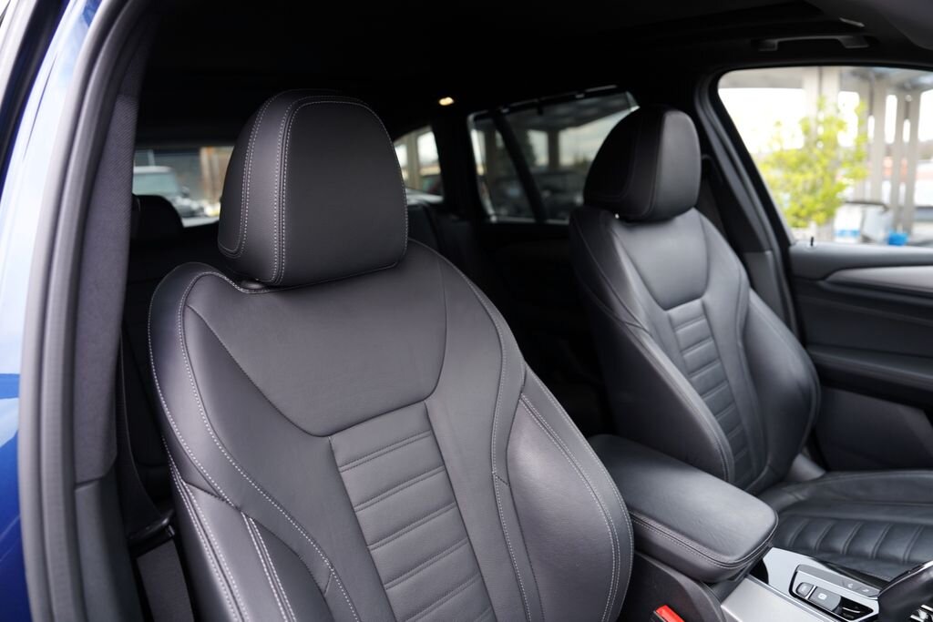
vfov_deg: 53.1
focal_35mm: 24
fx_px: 622
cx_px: 466
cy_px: 311
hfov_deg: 73.7
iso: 200
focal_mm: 24
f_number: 2.8
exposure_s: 1/30
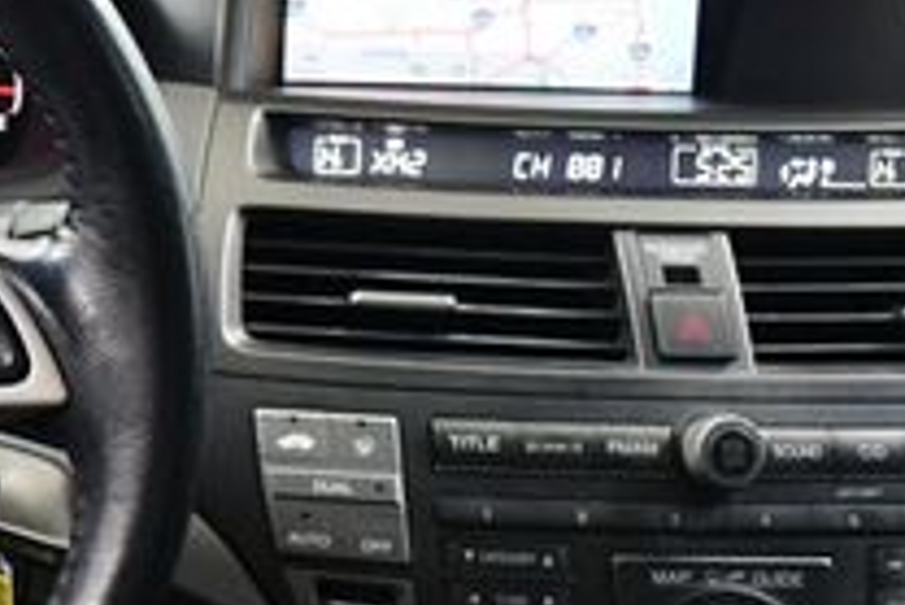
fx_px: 2792
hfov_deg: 16.6
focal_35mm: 111
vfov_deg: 12.4
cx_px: -474
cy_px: 331
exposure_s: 1/60
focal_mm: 18
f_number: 3.5
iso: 3600
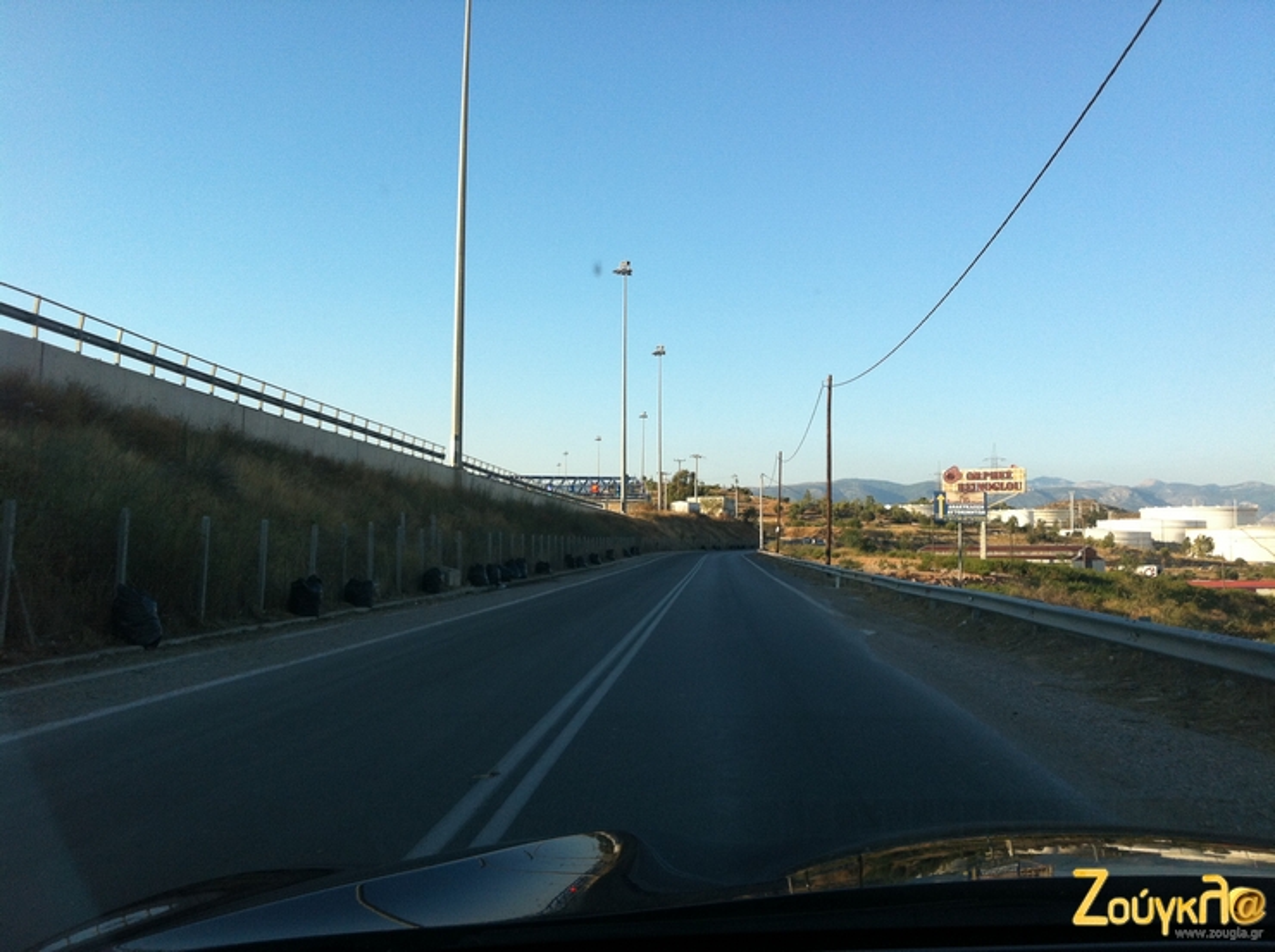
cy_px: 476
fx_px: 1287
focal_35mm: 35
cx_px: 638
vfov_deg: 40.6
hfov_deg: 52.7
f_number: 2.8
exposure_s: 1/642
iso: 80
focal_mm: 3.85
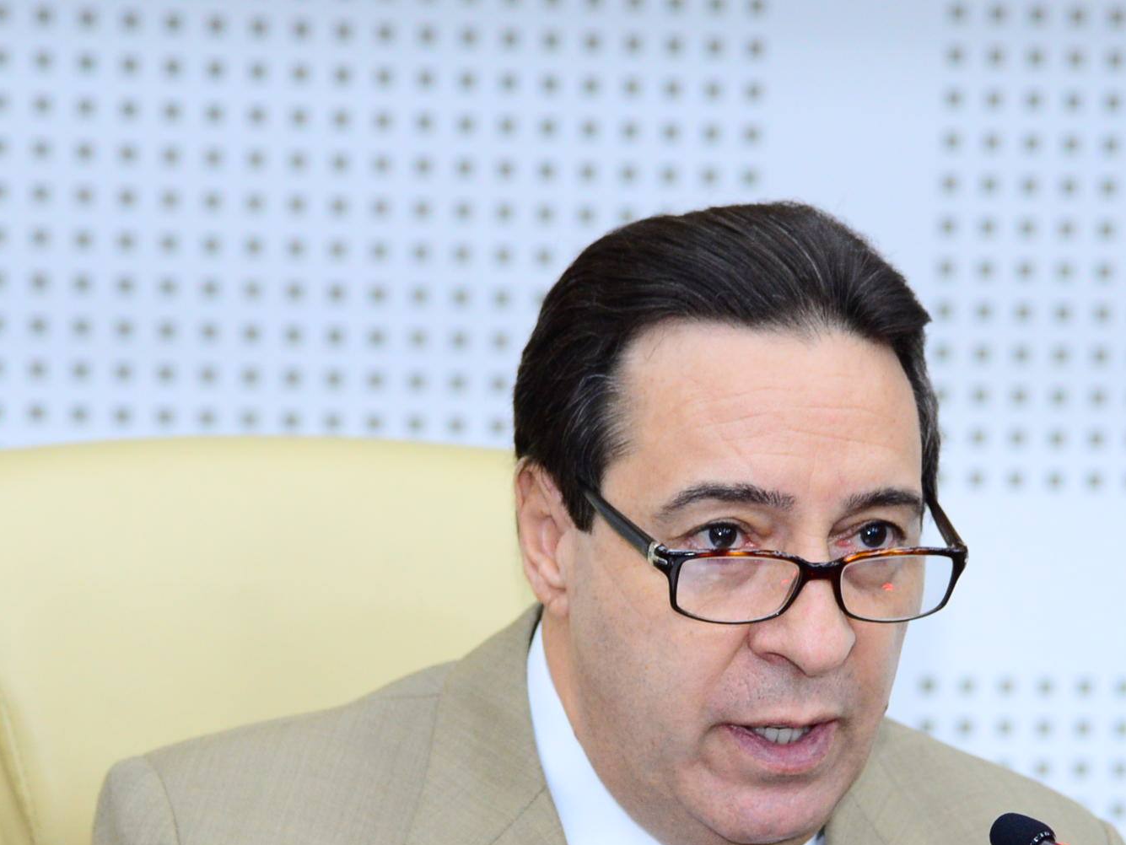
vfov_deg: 5.7
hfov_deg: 7.6
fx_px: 8460
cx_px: 699
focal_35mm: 260
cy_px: 805
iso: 2000
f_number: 4
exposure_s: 1/80
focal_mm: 120
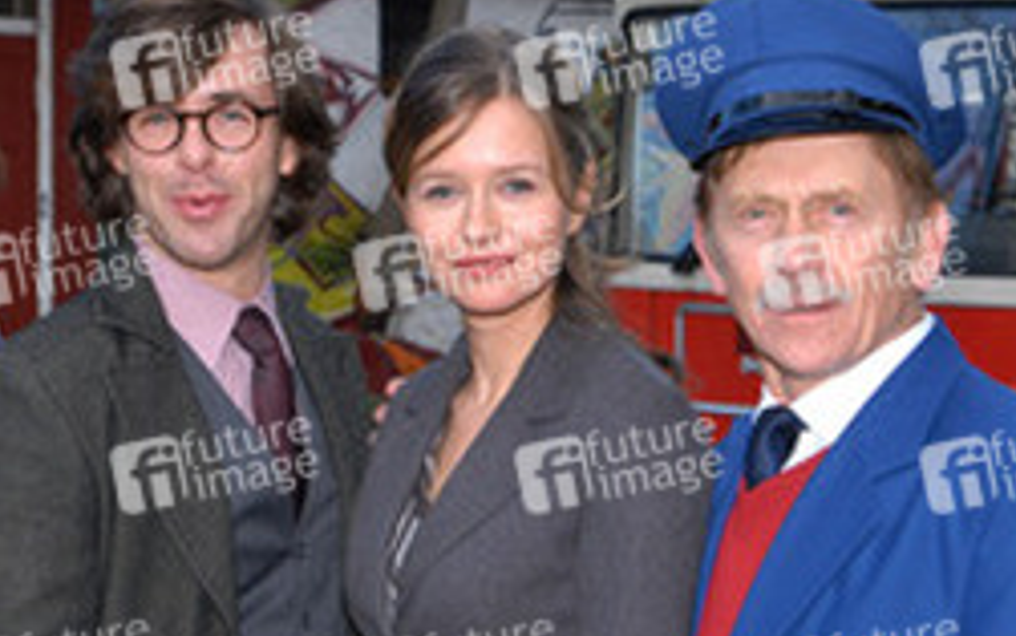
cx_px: 506
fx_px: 3404
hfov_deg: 17.0
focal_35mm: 123
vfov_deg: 10.7
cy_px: 365
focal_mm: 45
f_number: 7.1
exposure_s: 1/100
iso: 200
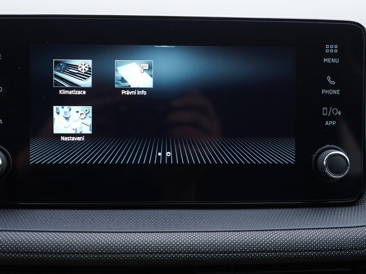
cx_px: 158
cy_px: 137
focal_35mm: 40
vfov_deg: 36.0
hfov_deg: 46.7
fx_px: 423
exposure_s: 1/40
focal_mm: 24
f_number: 2.8
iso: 250
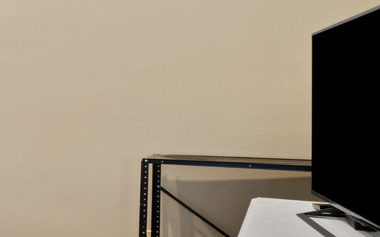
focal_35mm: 52
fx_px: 538
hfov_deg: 25.3
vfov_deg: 24.8
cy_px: 84
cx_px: -233
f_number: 8
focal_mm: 10
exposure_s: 1.6
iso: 800
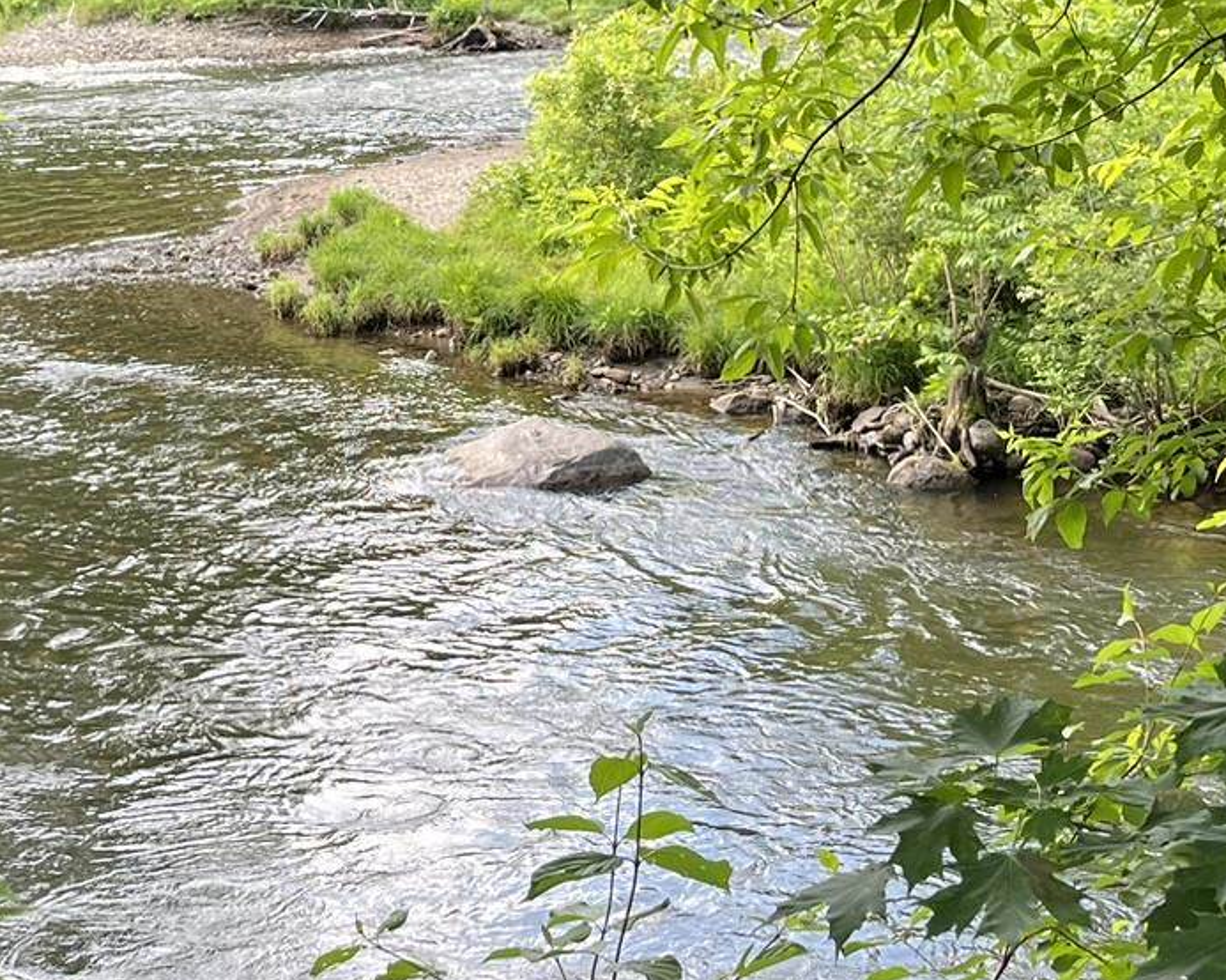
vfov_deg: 20.1
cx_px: 364
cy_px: 140
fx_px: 2721
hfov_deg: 25.2
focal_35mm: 75
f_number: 1.6
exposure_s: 1/124
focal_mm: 5.1
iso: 32
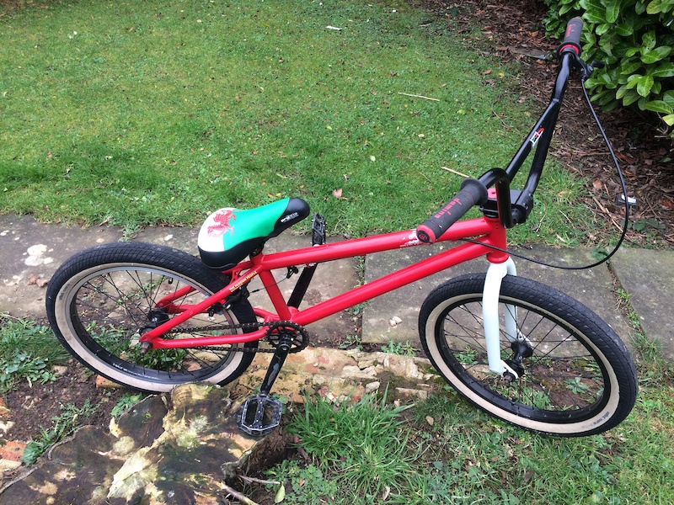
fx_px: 565
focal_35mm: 29
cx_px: 337
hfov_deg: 61.7
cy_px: 252
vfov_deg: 48.2
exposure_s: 1/50
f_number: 2.2
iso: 40
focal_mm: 4.15
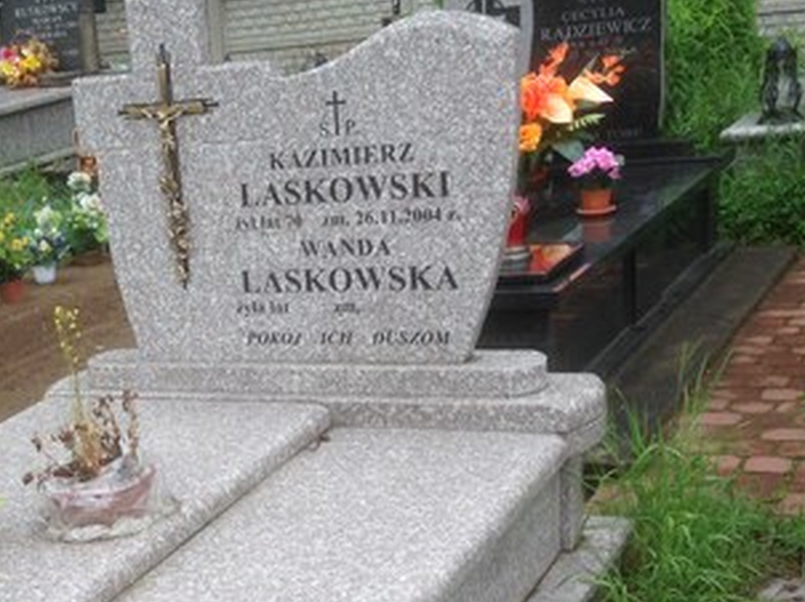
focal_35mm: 70
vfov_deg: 20.6
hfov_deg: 27.0
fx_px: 1627
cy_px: 541
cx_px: 115
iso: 50
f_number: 2.4
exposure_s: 1/384
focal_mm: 4.12
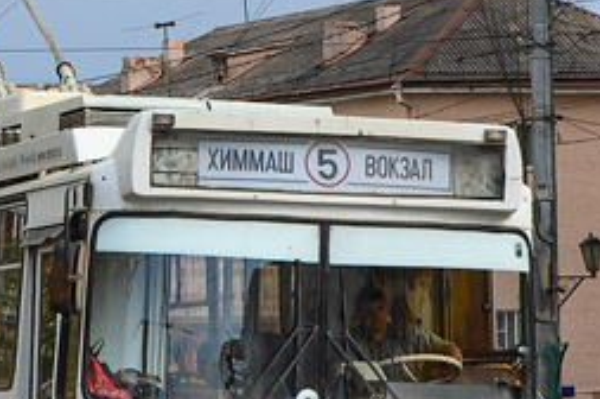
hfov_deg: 9.0
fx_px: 3795
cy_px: 97
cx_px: 178
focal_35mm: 228
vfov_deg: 6.0
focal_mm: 32
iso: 400
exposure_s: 1/800
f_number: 8
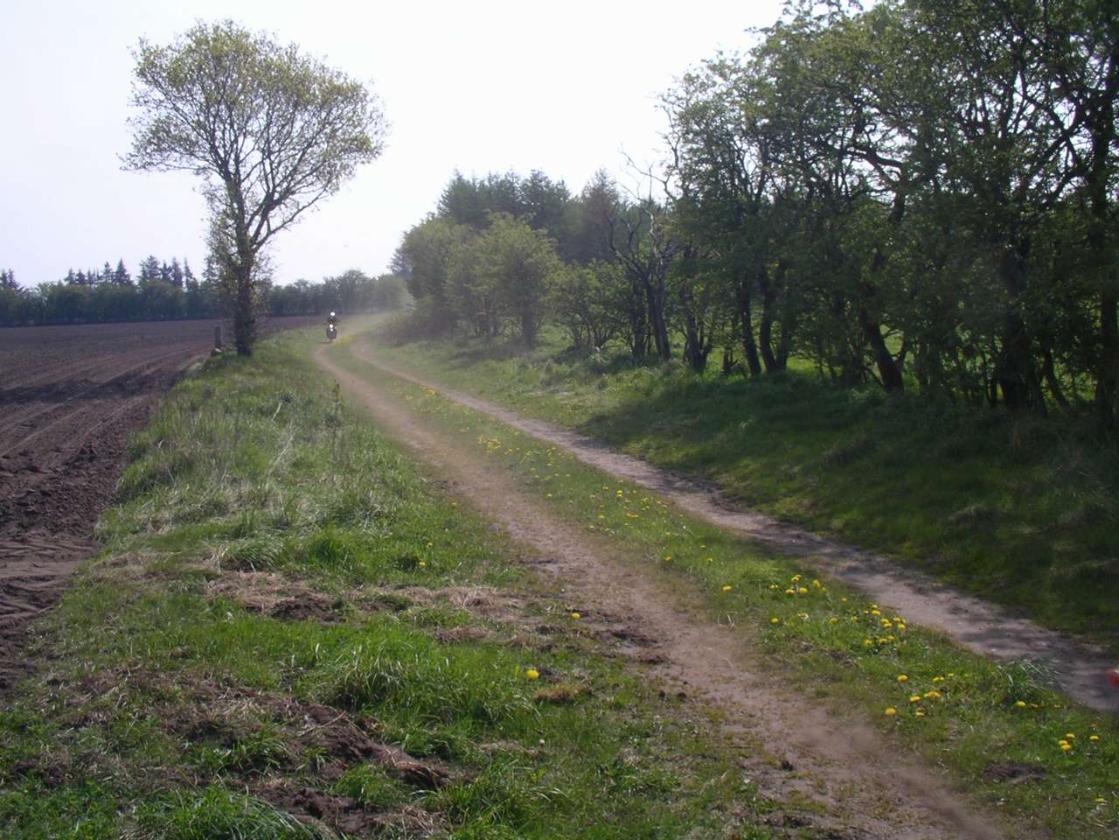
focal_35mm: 37
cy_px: 420
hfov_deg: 50.1
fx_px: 1196
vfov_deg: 38.7
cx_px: 560
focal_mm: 5.7
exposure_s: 1/160
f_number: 6.9
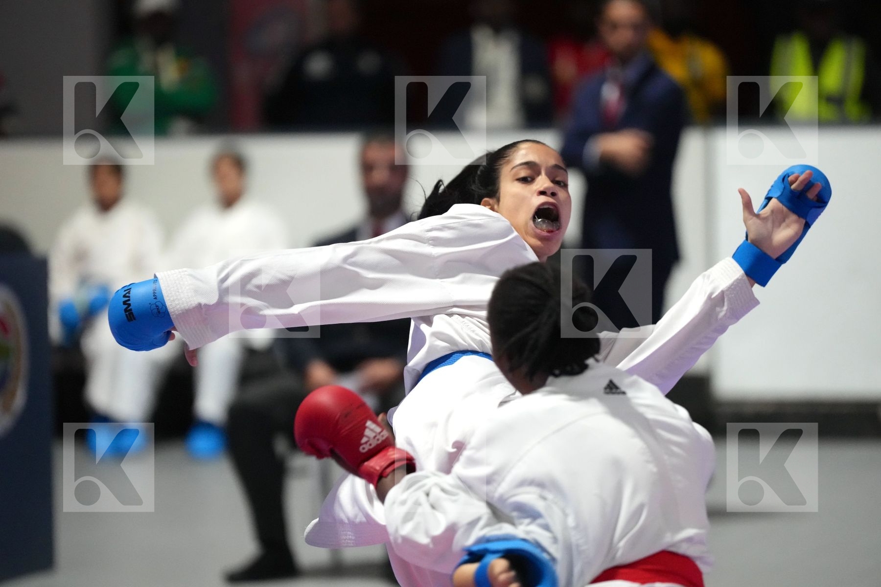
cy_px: 294
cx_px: 440
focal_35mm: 197
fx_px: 4821
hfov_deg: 10.4
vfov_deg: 7.0
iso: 8000
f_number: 2.8
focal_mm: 197
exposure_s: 1/800
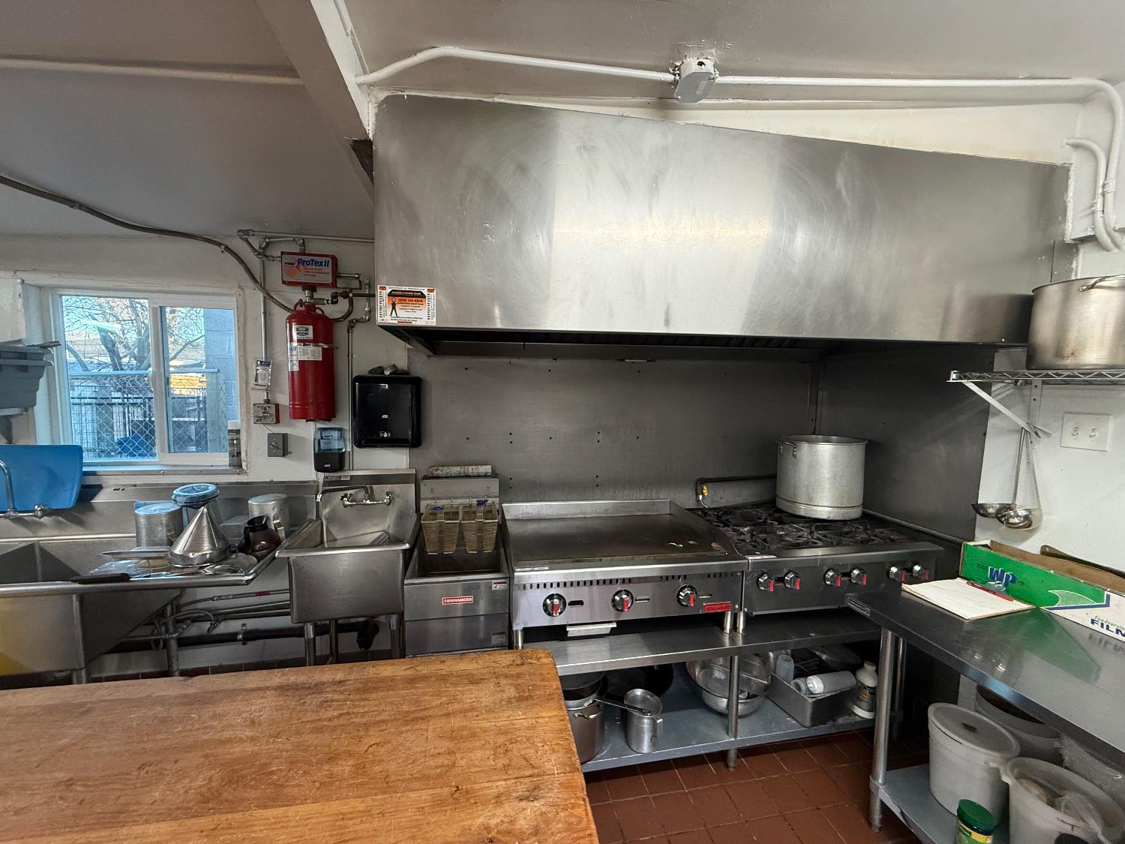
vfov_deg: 85.7
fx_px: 455
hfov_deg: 102.1
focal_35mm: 14
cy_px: 422
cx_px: 562
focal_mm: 2.22
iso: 320
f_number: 2.2
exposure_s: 1/120
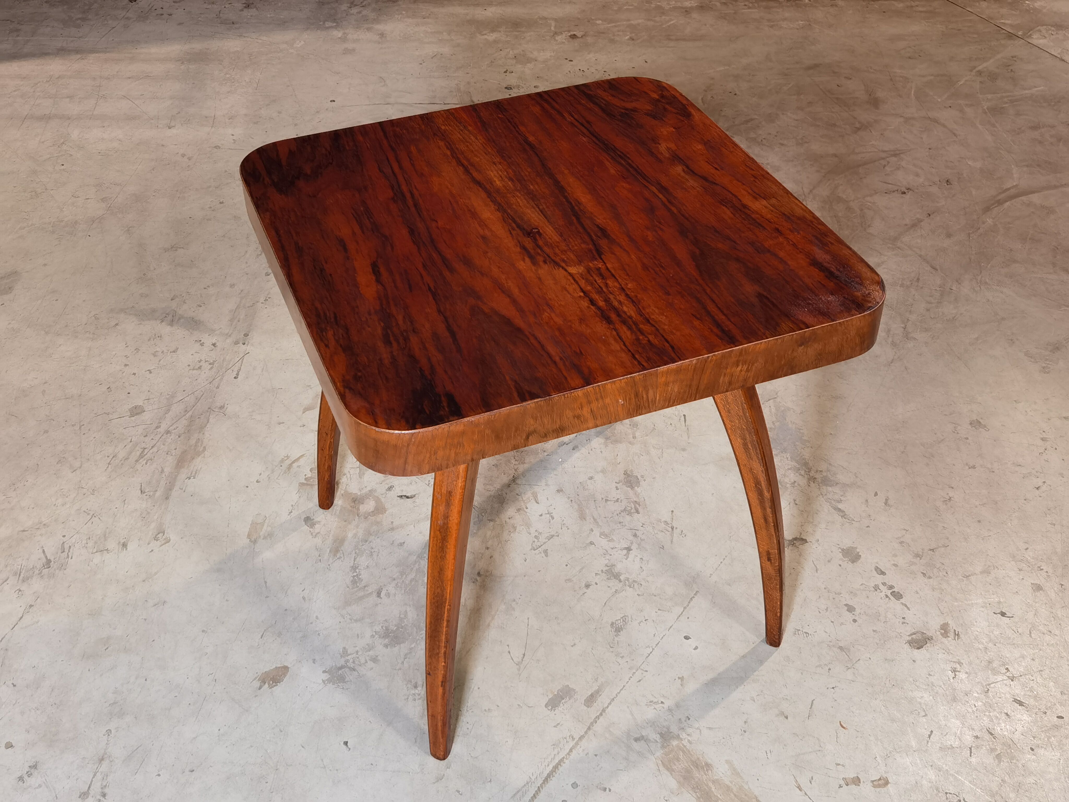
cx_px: 534
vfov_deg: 36.8
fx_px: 1204
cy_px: 401
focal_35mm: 39
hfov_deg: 47.9
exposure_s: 1/50
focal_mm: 6.71
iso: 125
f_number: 1.9
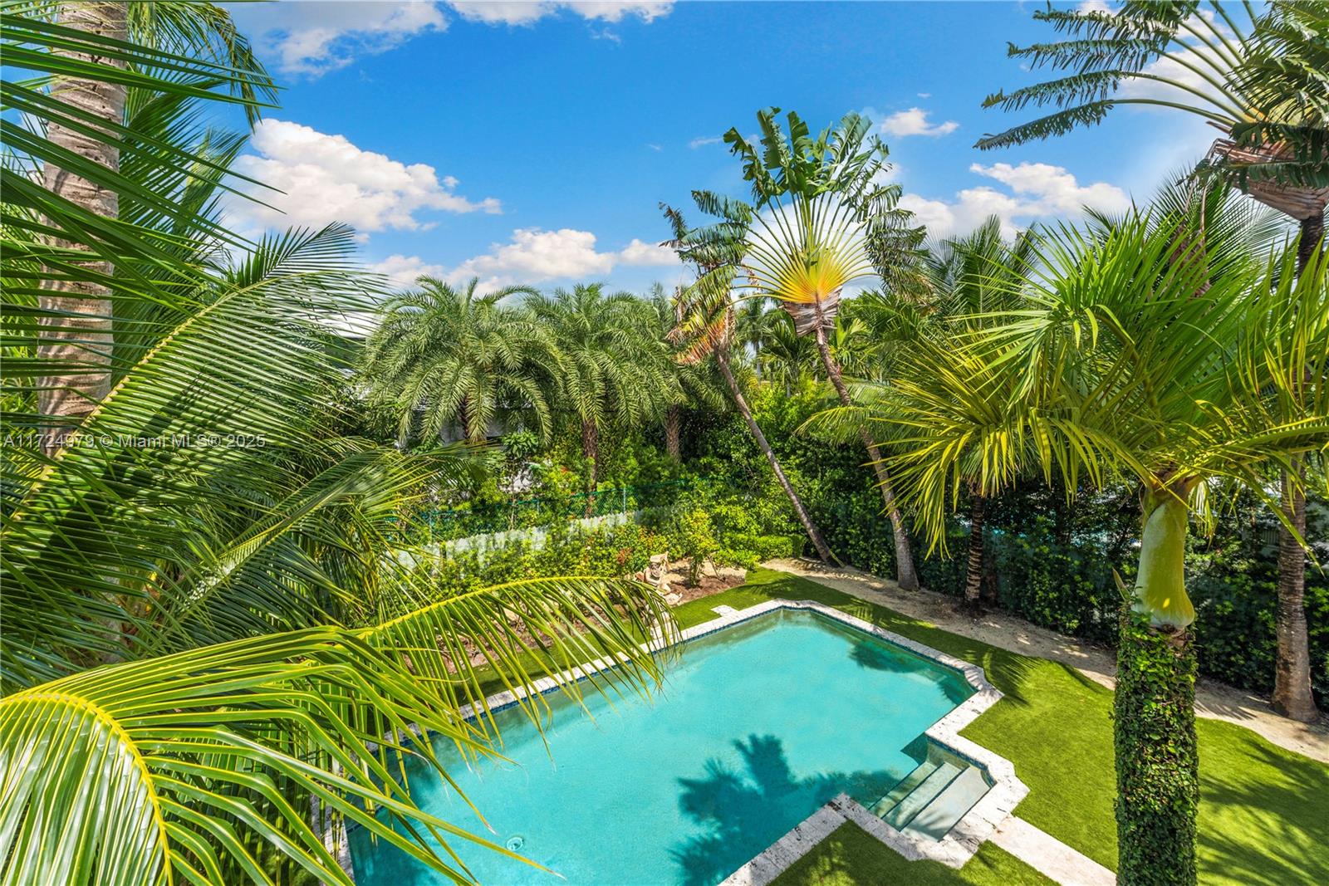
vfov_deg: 81.2
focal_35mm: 14
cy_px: 443
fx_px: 517
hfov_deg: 104.2
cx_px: 664
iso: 100
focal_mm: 14
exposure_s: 1/400
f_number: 8
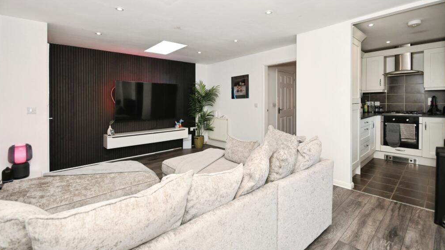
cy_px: 102
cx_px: 222
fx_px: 189
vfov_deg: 66.6
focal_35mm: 16
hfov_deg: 99.4
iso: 400
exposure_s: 1/60
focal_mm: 10
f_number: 8
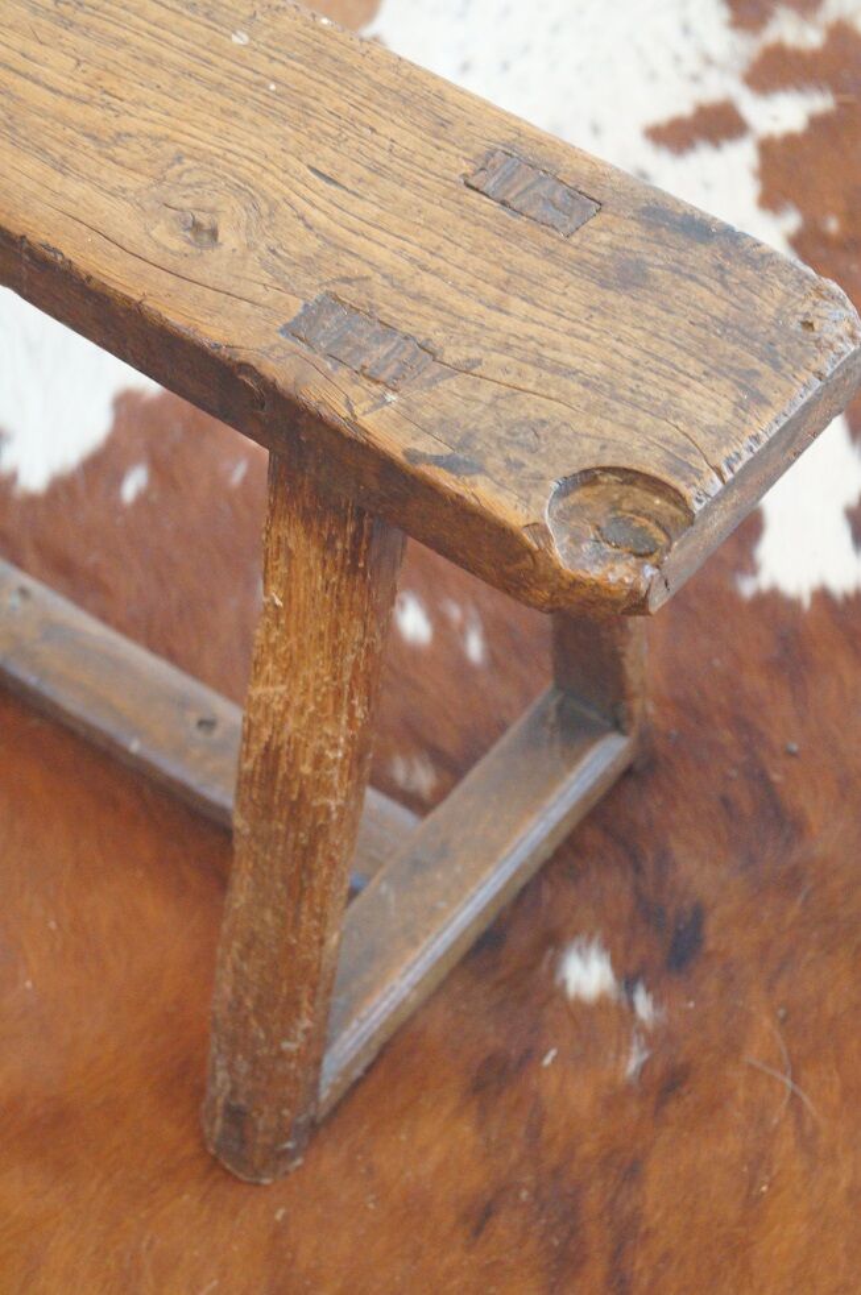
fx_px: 2949
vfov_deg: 24.8
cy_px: 648
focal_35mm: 82
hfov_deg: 16.6
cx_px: 430
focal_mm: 55
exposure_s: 1/10
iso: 3200
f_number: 5.6
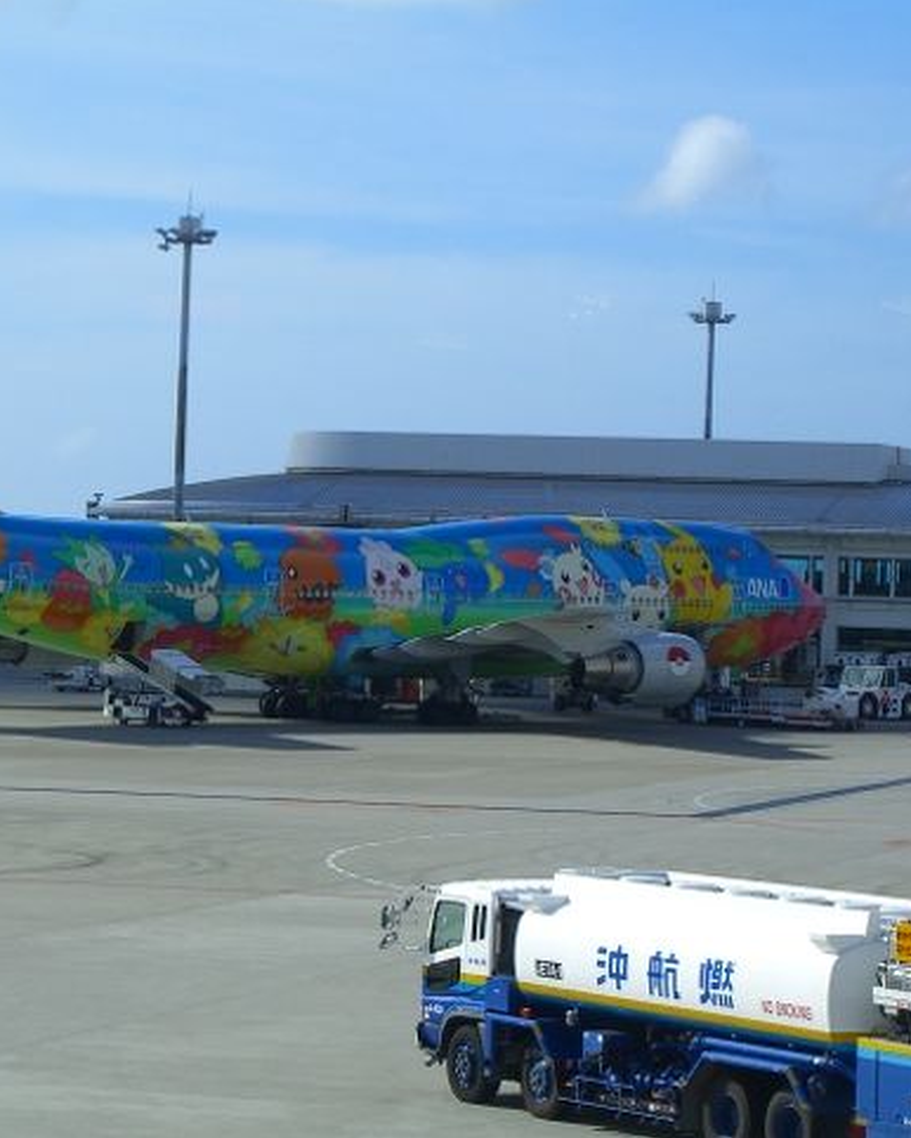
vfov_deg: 12.8
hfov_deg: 10.3
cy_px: 568
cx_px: 290
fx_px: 5052
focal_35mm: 150
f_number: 7.4
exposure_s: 1/200
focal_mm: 23.7
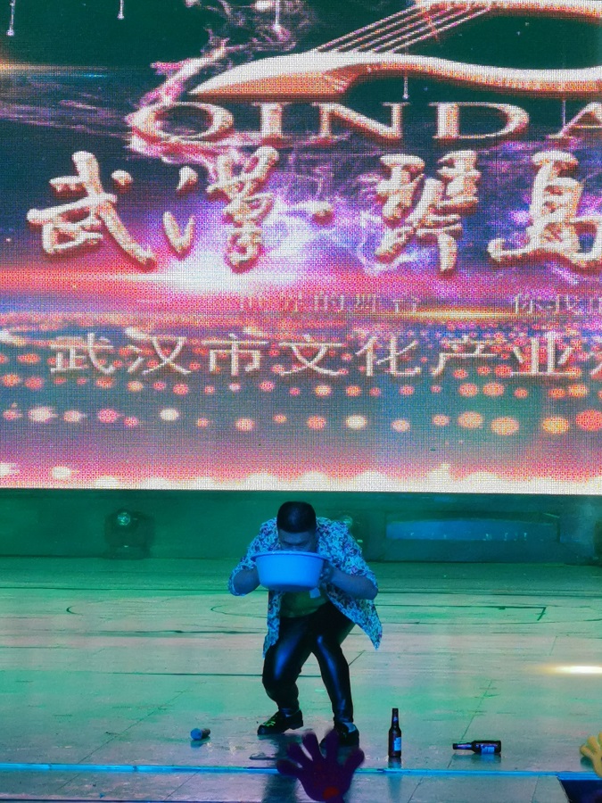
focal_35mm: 173
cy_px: 402
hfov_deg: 8.6
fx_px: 4011
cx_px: 301
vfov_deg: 11.4
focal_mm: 7.48
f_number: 2.4
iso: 100
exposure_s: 1/100
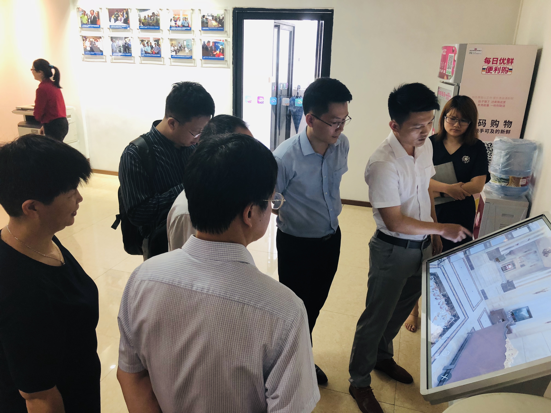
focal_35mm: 28
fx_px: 446
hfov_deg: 63.4
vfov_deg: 49.7
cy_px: 206
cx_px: 276
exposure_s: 1/17
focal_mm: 3.99
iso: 64
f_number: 1.8
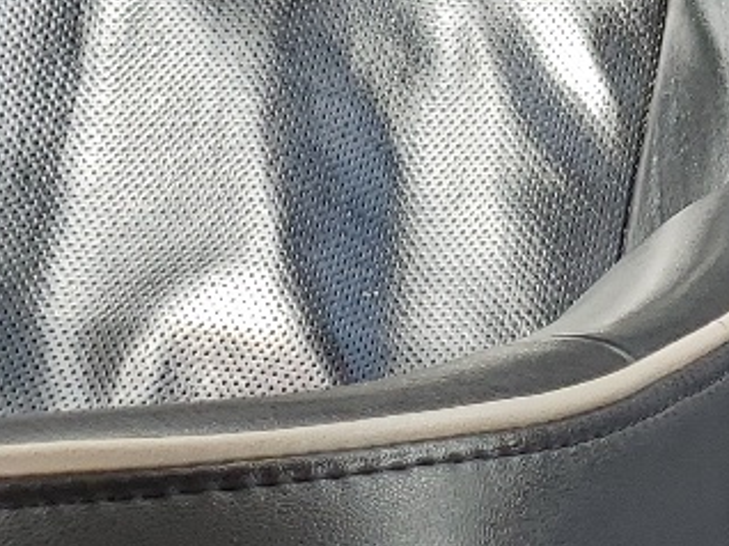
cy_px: -447
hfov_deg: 14.1
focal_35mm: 131
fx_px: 2757
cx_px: 1107
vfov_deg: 10.6
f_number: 1.5
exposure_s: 1/227
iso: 50
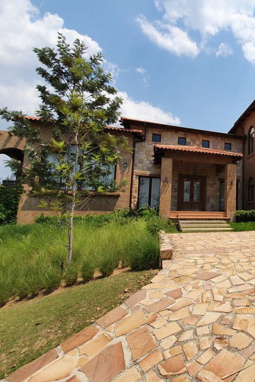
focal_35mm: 20
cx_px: 247
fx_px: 212
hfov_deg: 51.4
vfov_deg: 84.0
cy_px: 189
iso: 50
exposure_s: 1/1268
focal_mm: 1.8
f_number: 2.2
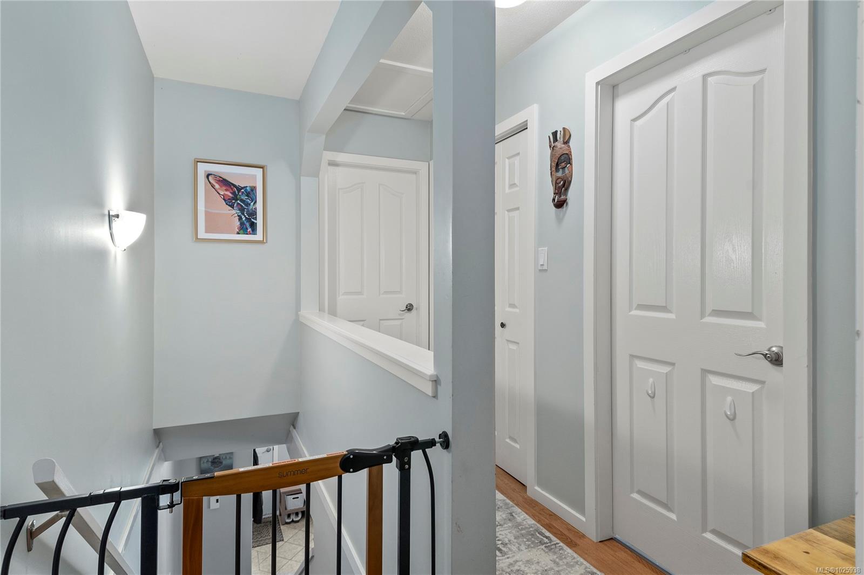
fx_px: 432
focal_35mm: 18
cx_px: 432
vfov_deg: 67.4
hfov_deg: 90.0
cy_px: 288
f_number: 8
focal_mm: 12
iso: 320
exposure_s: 1/2.5
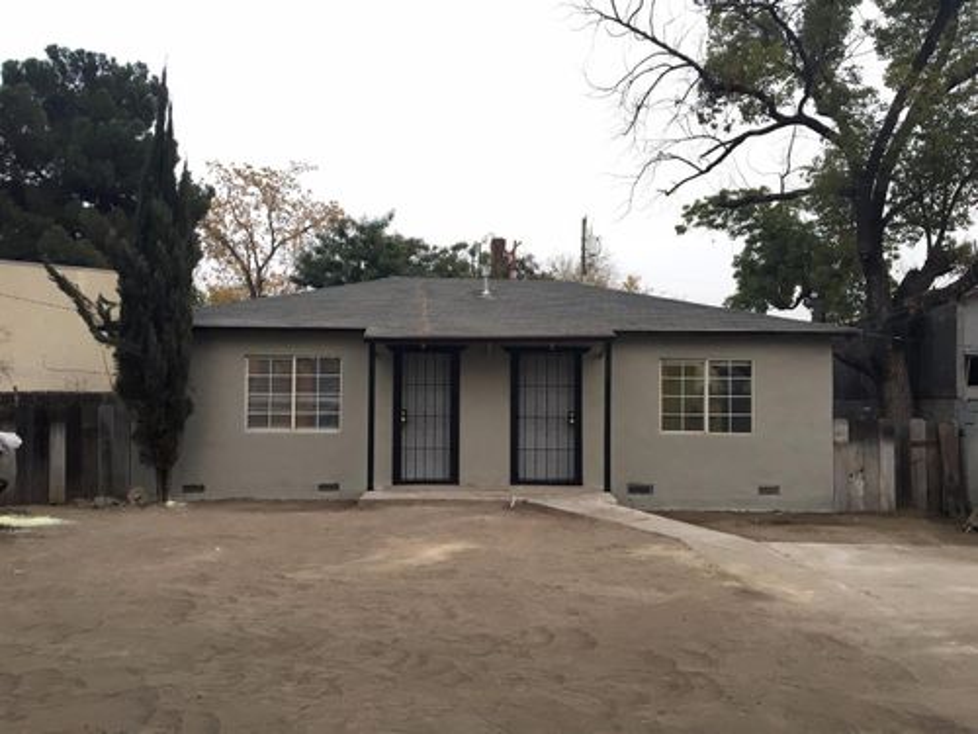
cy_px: 367
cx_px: 489
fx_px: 819
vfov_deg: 48.2
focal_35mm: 29
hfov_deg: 61.7
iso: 25
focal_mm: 4.15
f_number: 2.2
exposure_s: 1/30
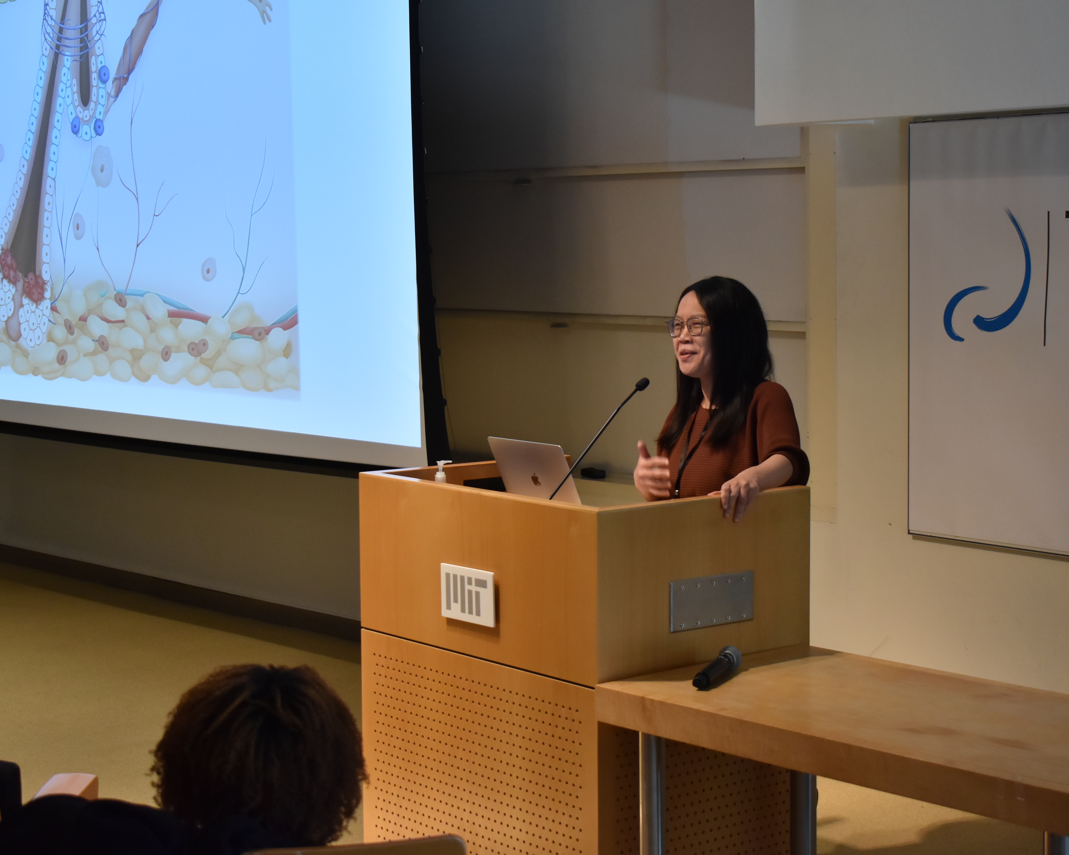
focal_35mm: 65
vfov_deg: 23.5
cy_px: 433
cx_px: 592
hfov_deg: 29.1
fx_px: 2056
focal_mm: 38
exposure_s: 1/60
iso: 1100
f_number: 4.8
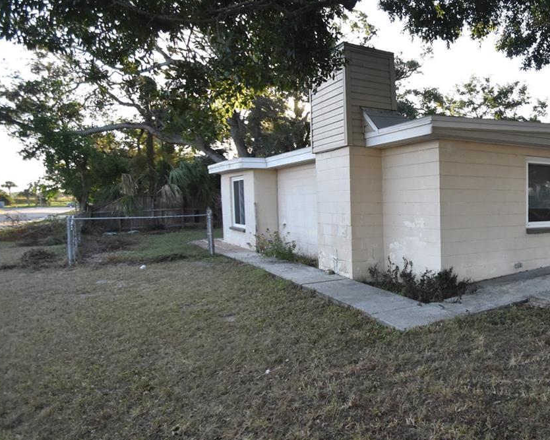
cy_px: 220
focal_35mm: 27
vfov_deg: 53.2
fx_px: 439
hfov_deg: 55.4
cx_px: 497
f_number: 3.5
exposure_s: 1/1500
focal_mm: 10
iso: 800
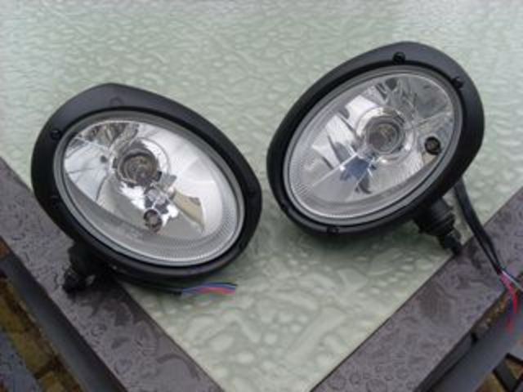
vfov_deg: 37.7
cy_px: 196
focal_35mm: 38
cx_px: 262
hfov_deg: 49.0
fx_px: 574
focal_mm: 6.3
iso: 80
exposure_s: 1/125
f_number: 7.7
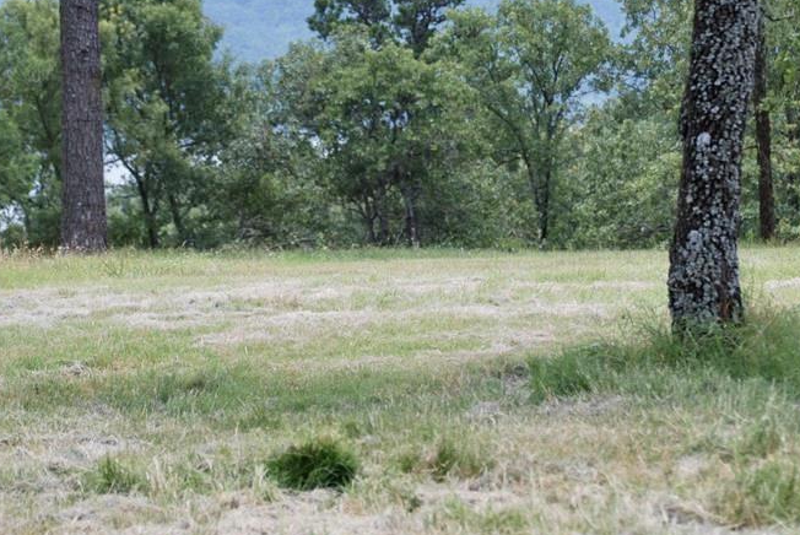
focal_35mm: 165
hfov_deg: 12.4
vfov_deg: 8.3
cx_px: 480
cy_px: 226
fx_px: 3670
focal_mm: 70
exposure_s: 1/500
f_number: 4
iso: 100
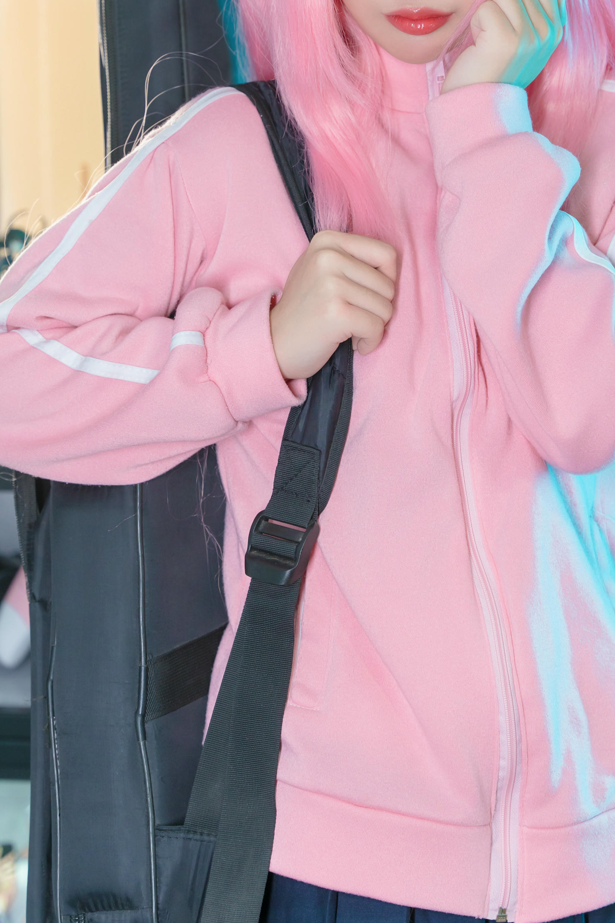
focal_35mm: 103
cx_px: 397
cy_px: 312
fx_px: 2645
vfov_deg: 19.7
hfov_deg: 13.2
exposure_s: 1/100
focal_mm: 65.8
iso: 1000
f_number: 3.5
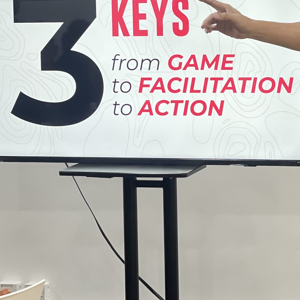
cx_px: 221
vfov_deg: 13.1
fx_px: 1304
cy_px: 63
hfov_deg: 13.1
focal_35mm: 133
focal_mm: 6
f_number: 2
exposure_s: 1/100
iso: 160
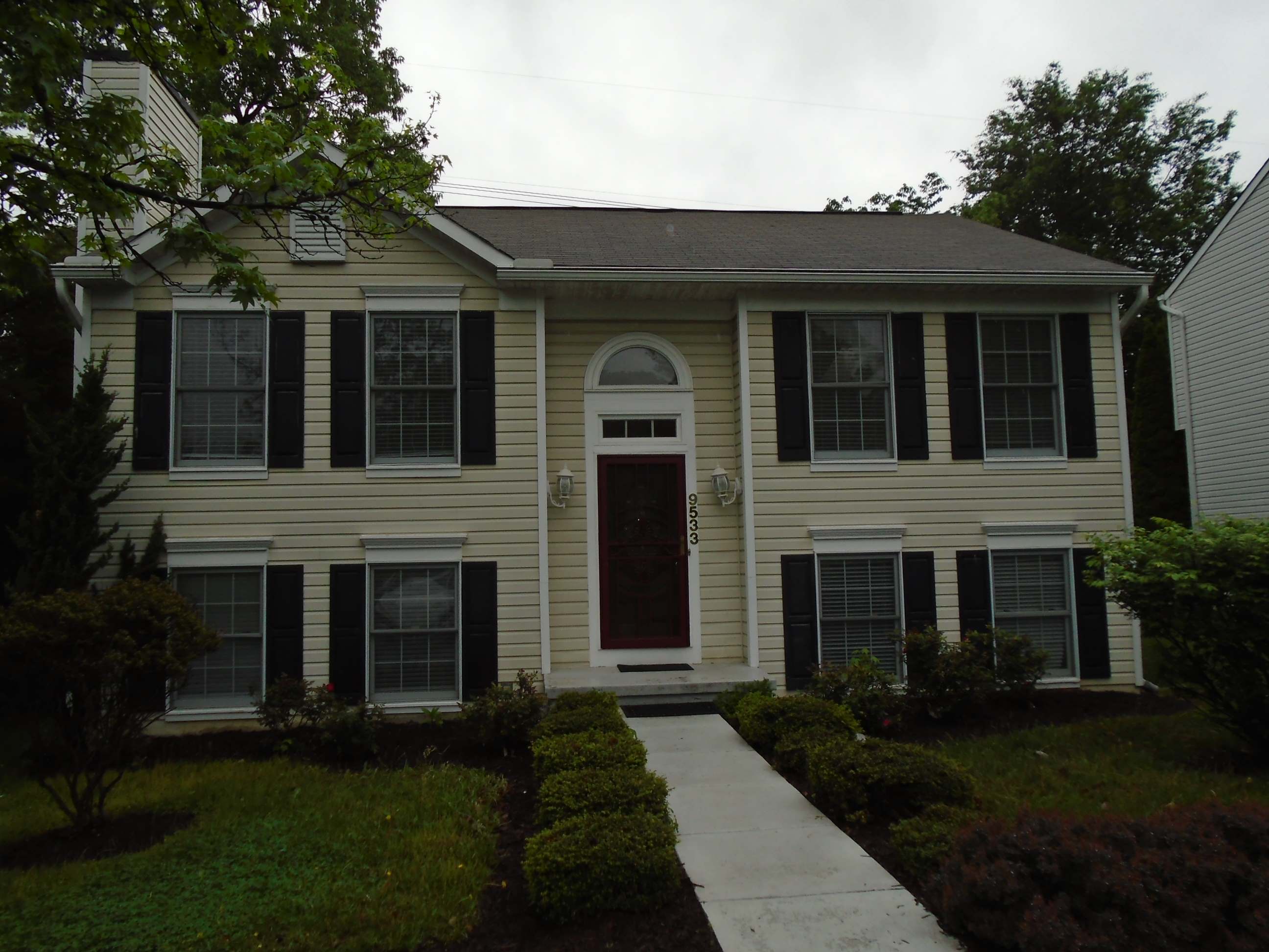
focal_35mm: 26
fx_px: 953
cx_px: 634
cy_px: 476
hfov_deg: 67.3
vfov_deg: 53.1
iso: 100
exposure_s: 1/500
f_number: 3.2
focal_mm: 4.6
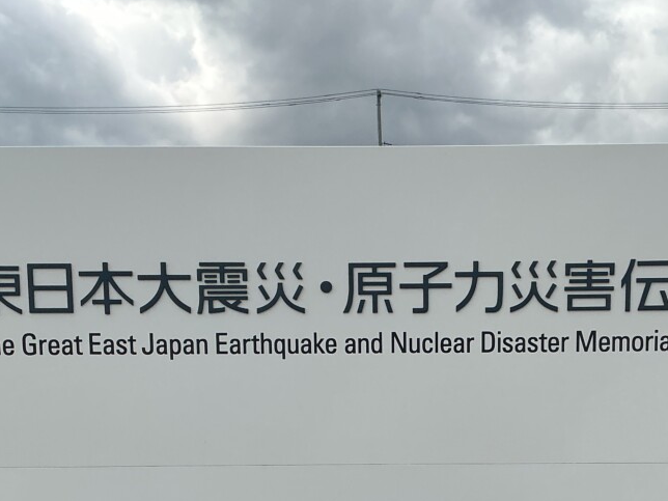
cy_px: 424
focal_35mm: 54
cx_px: 420
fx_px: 1042
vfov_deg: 26.4
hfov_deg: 35.3
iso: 25
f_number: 1.8
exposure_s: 1/2427
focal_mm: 3
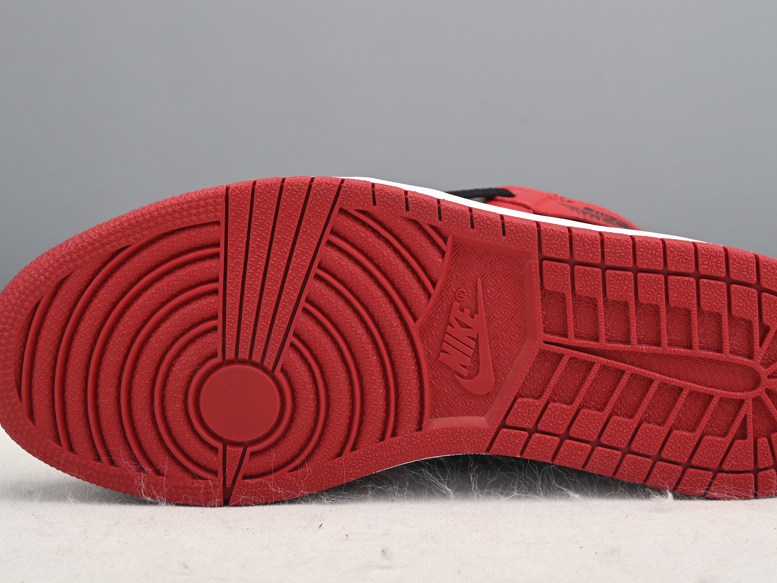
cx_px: 440
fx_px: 1369
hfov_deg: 31.6
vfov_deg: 24.0
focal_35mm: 61
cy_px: 286
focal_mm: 42
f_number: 11
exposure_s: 1/200
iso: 100
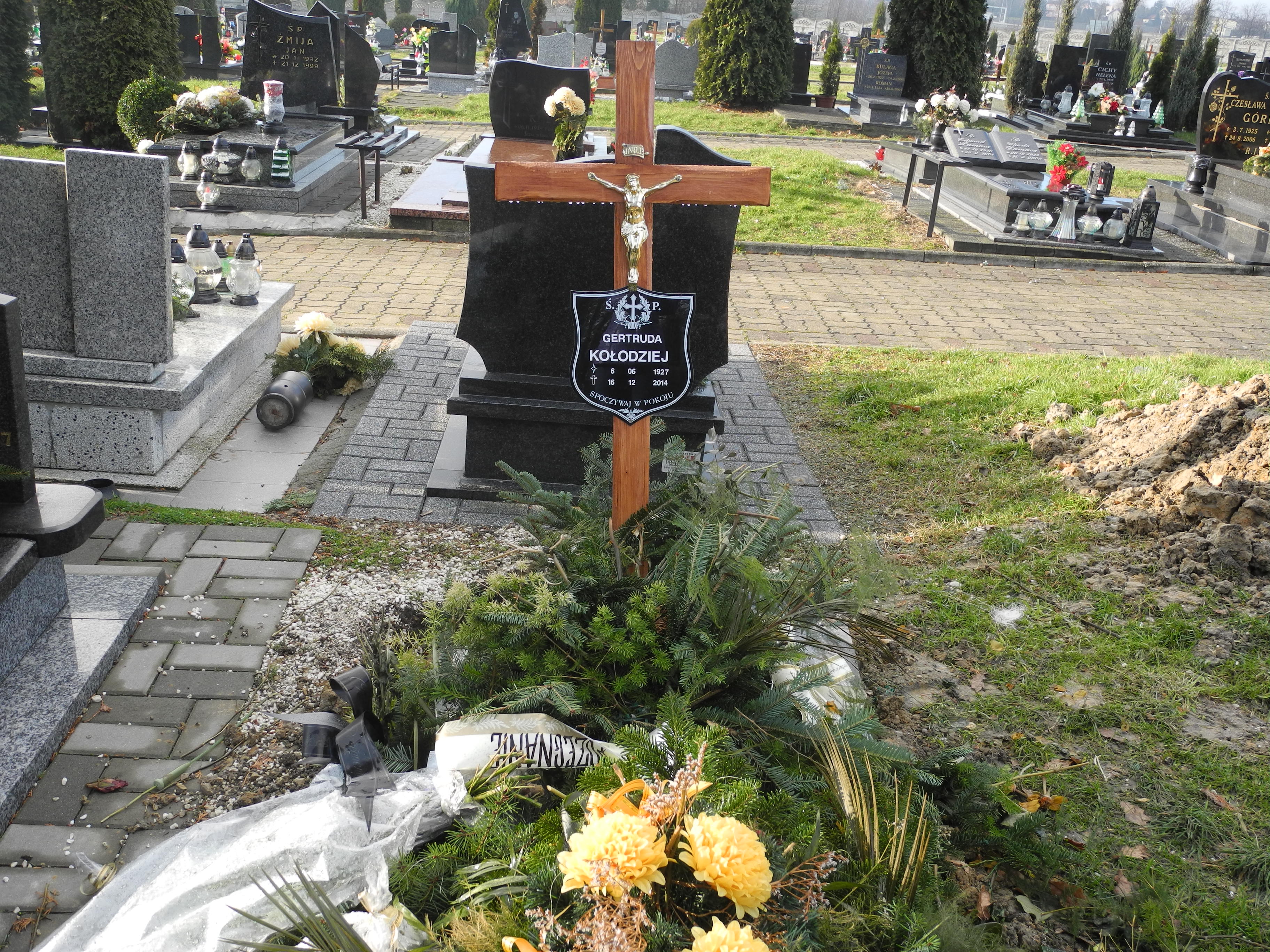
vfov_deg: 40.7
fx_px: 1284
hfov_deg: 52.6
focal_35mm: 35
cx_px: 635
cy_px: 476
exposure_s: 1/200
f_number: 3.2
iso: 100
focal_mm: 7.4
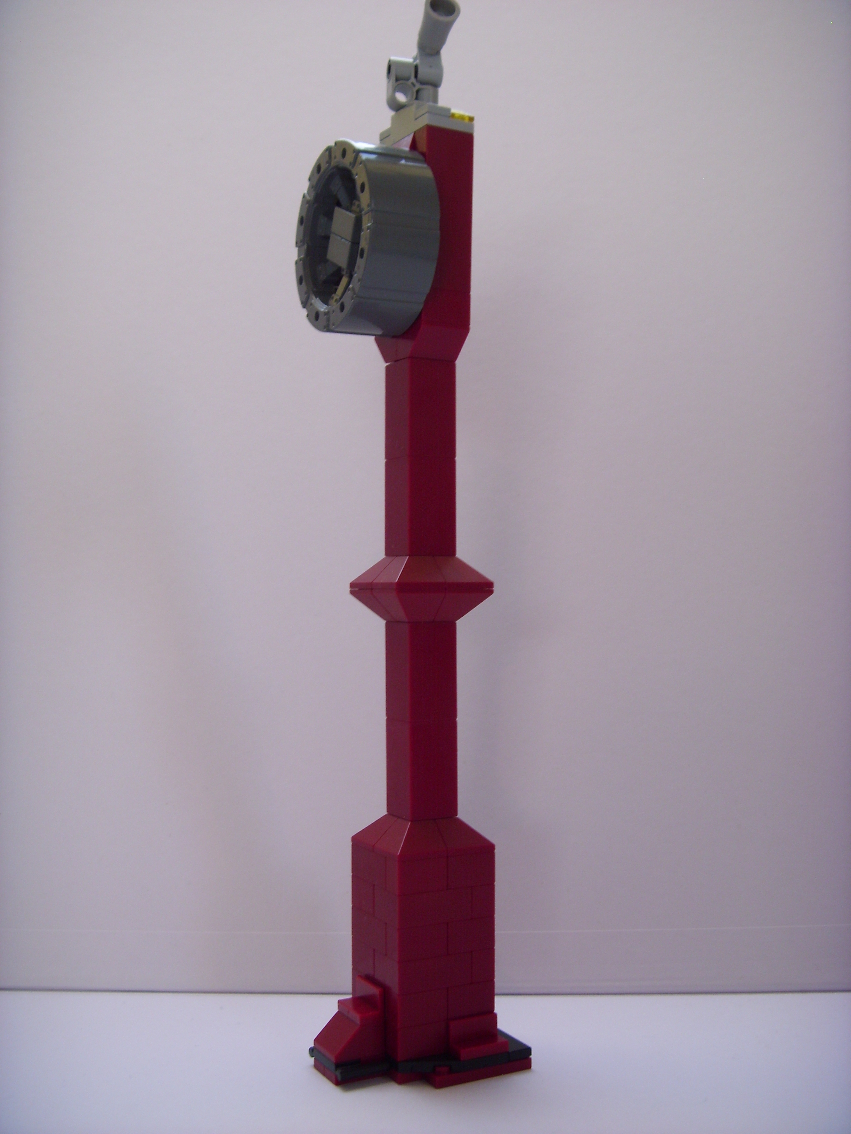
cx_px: 426
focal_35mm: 31
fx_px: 1016
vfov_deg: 58.4
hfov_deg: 45.4
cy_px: 567
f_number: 3.5
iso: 100
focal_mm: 6.3
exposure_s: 1/30
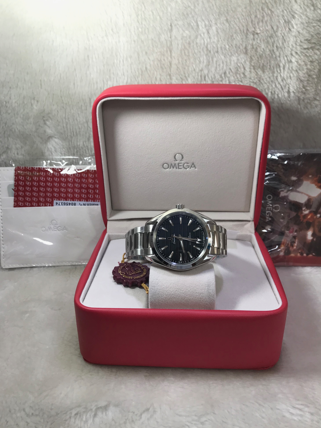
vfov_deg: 61.6
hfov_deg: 48.2
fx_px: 359
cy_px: 221
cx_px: 165
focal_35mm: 29
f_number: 1.8
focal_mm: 3.99
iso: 32
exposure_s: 1/100
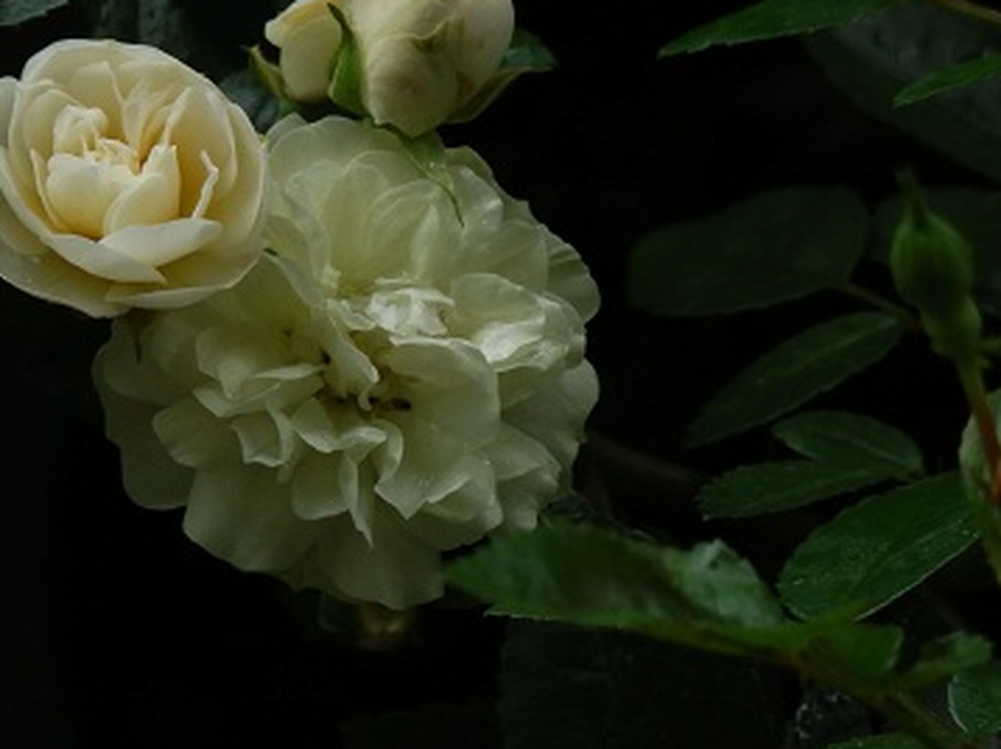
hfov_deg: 4.0
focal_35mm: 492
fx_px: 14218
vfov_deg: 3.0
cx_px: 487
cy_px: 377
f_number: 6.9
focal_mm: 78.6
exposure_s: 1/125
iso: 400
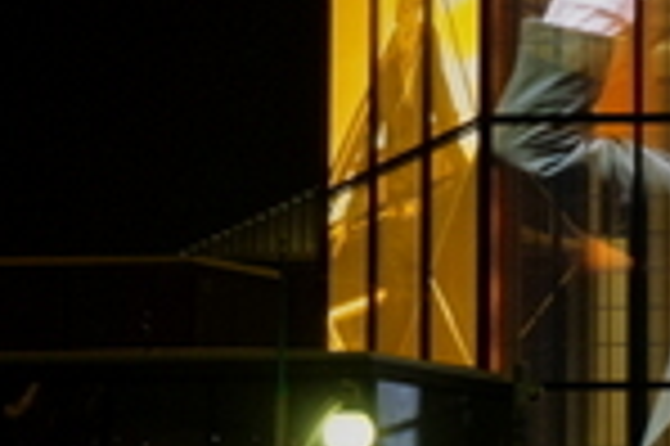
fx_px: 3700
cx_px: 935
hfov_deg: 10.1
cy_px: 480
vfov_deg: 6.9
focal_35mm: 199
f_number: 5
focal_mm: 34
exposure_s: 1/20
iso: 800
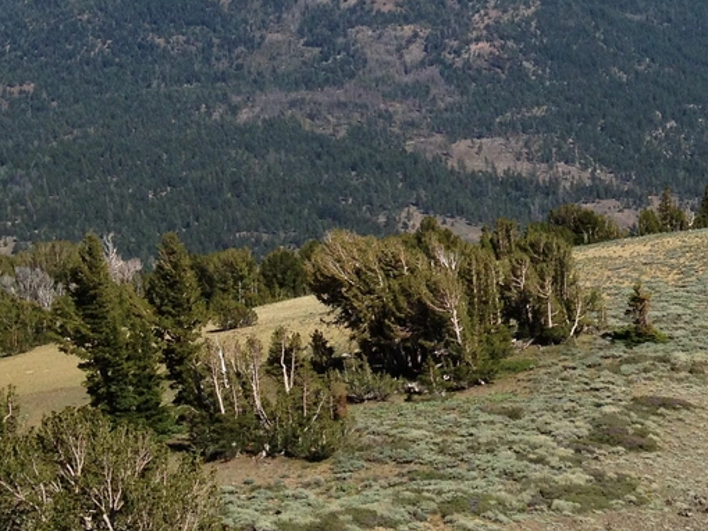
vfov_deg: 14.8
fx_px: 2025
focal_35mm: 99
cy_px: 54
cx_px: 702
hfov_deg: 19.3
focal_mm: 4.28
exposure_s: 1/2304
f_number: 2.4
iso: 64
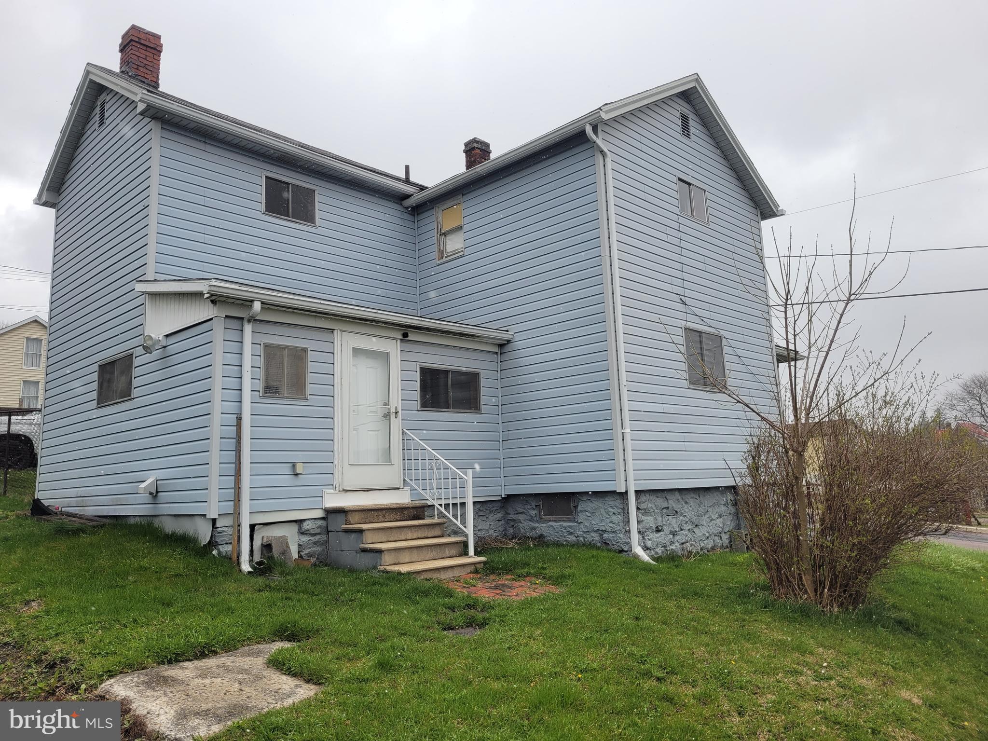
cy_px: 370
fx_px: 742
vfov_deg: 53.1
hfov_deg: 67.3
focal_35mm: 26
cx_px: 494
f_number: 1.8
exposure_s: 1/1047
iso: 40
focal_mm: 5.4
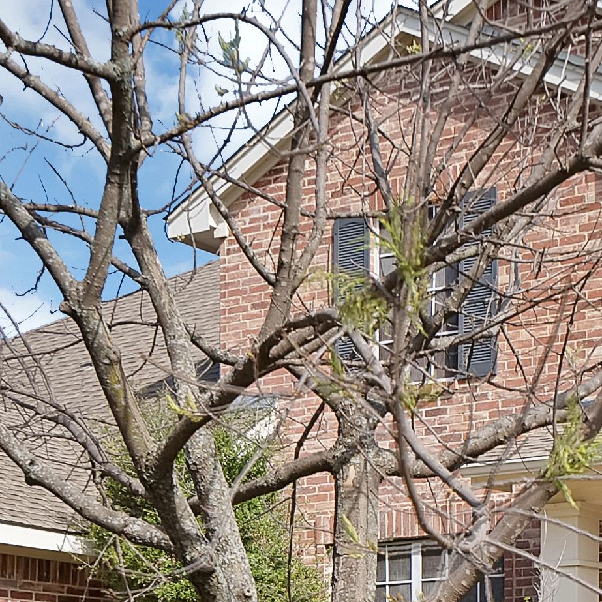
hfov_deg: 18.8
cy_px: 712
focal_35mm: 92
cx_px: 425
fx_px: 1810
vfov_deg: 18.0
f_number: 9
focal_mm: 24
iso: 640
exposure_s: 1/320
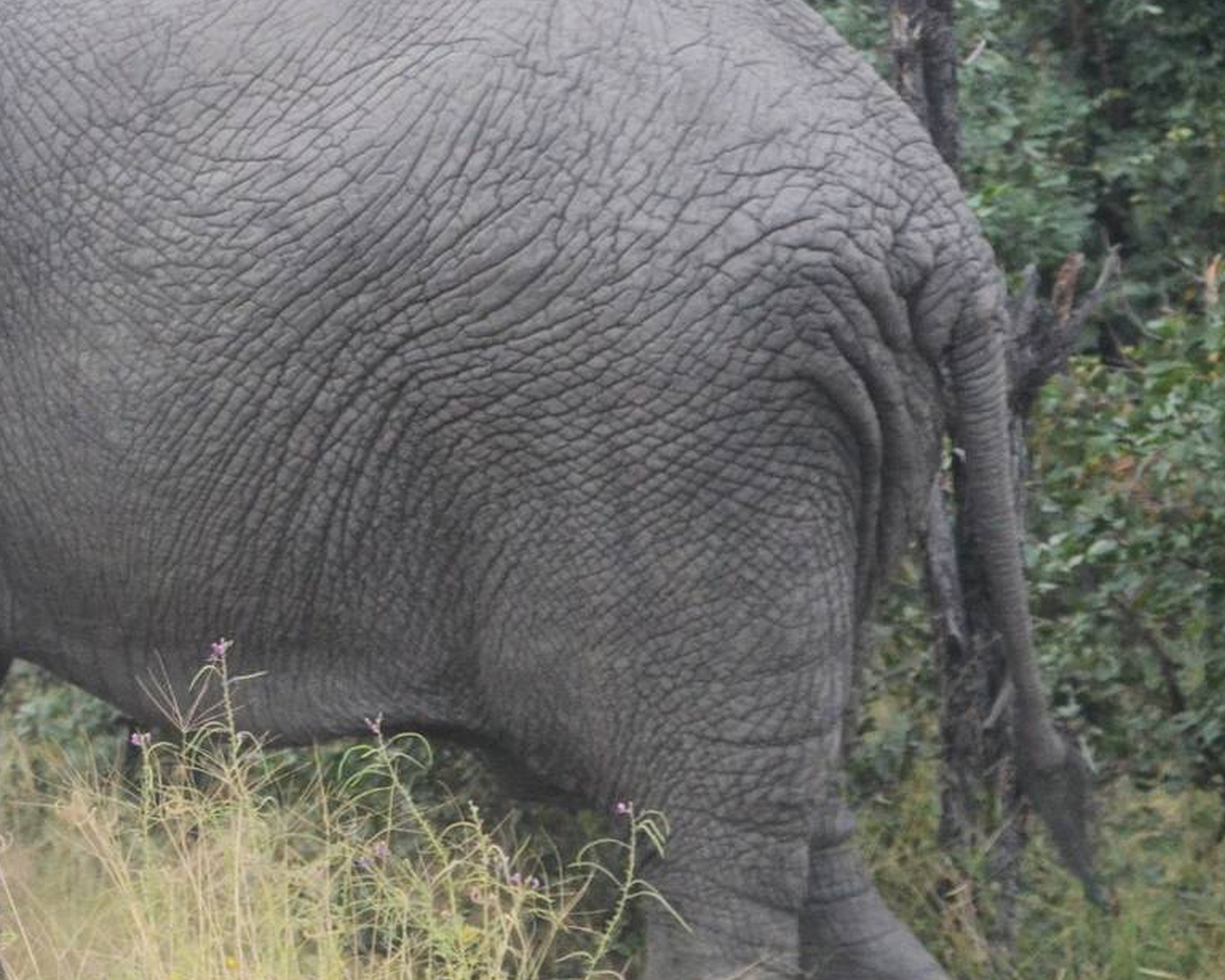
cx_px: -32
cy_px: 492
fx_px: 9029
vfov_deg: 6.2
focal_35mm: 249
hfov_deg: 7.7
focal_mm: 85
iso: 2500
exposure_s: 1/40
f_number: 5.3
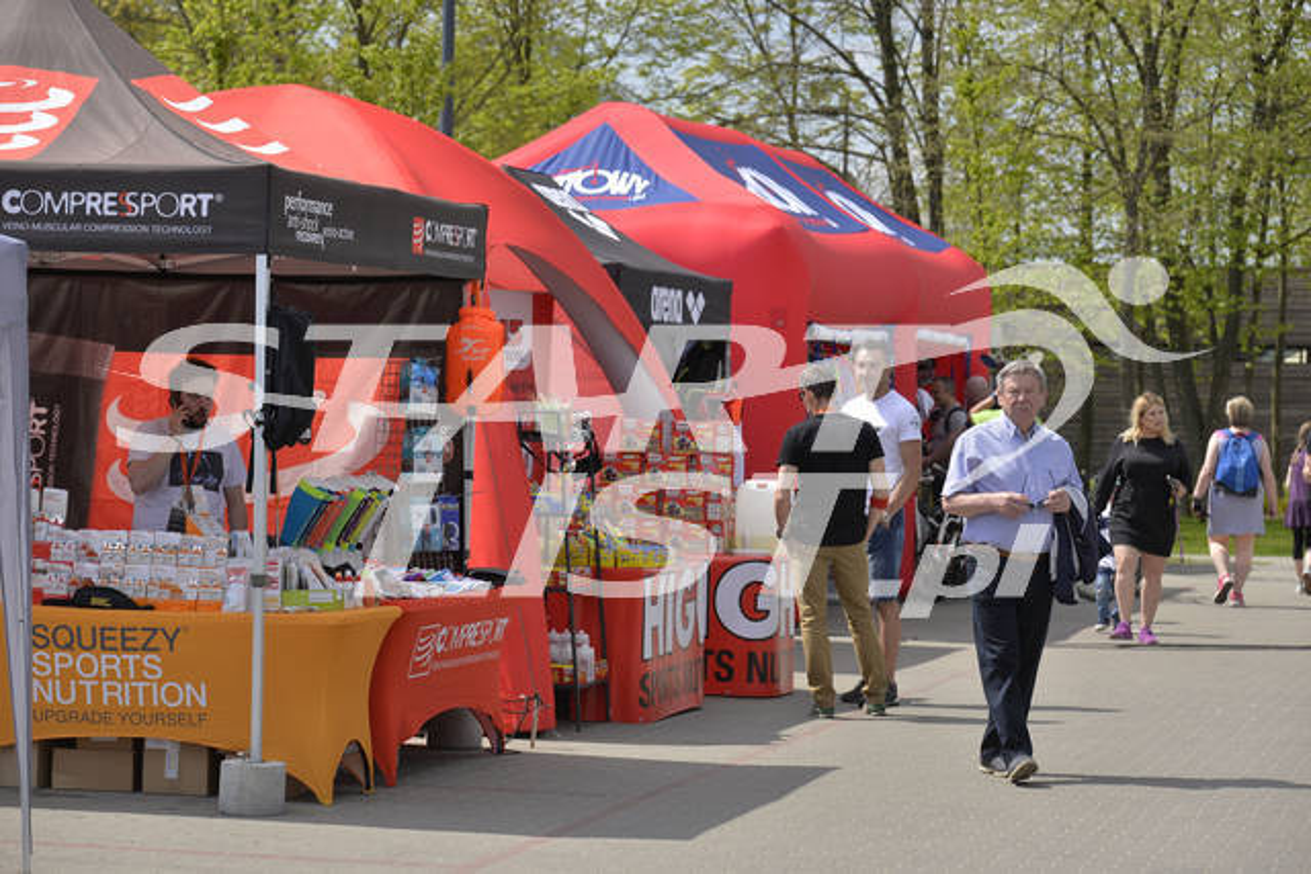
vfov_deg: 12.2
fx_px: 4079
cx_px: 656
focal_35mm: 112
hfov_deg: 18.3
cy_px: 437
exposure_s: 1/2000
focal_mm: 112
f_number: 5.6
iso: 200
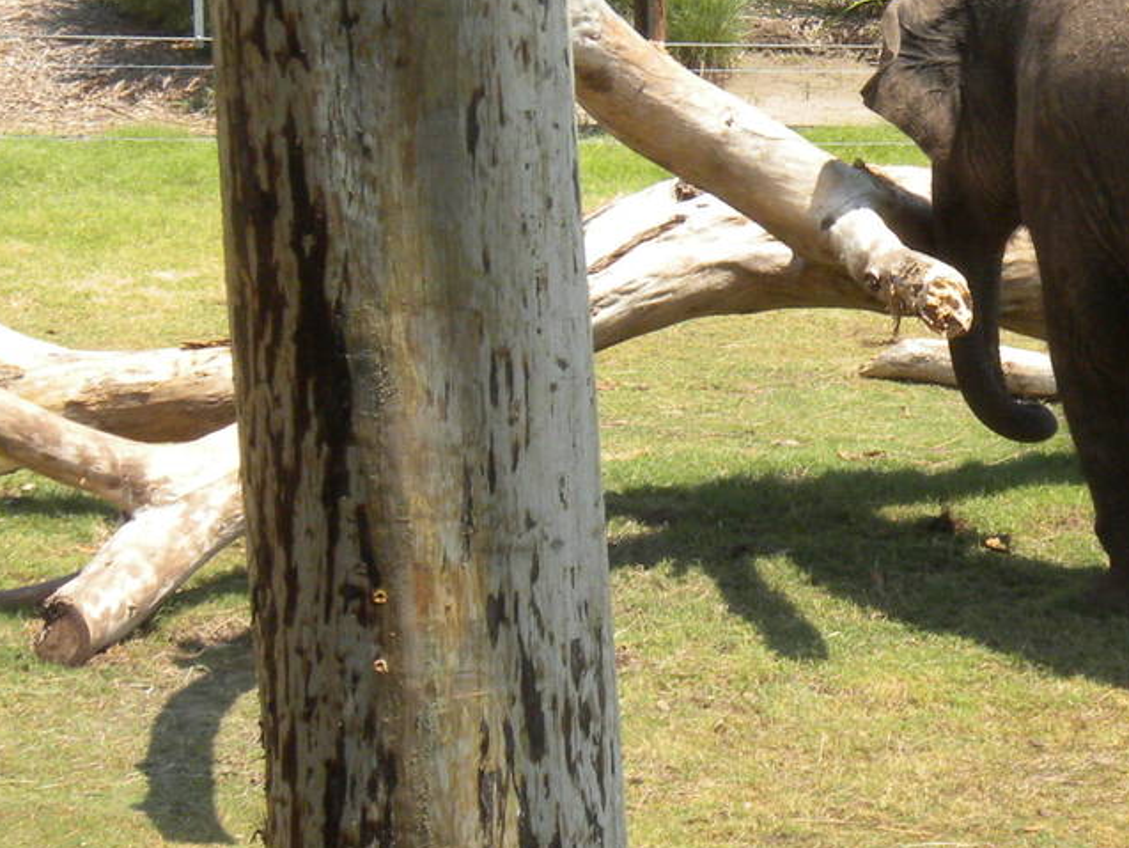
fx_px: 8188
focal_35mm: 251
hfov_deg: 7.8
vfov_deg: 5.9
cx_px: 1239
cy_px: 248
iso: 142
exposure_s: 1/534
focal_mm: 17.7
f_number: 5.1
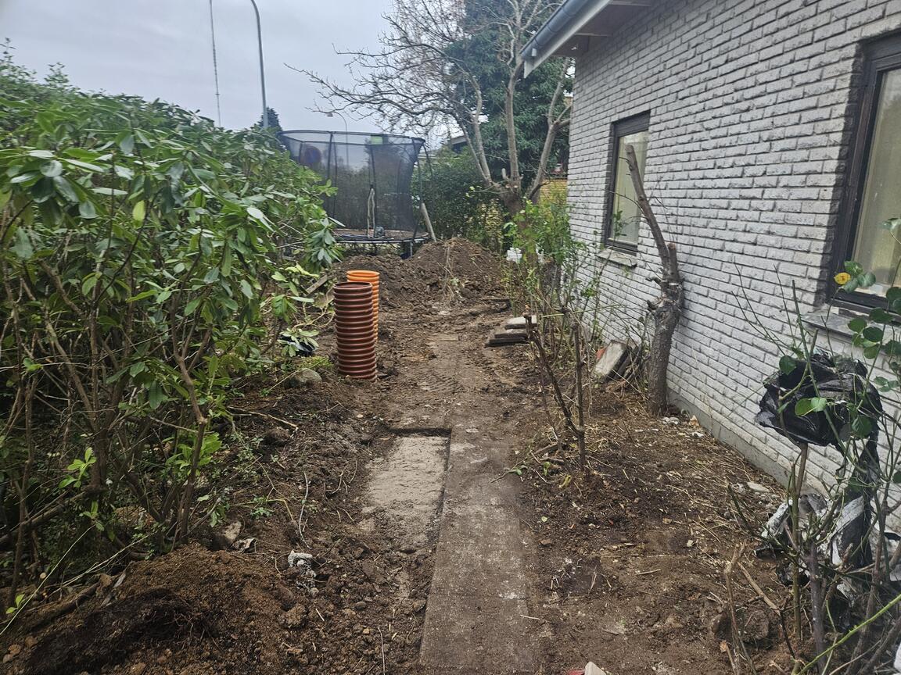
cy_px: 338
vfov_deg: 58.9
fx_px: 599
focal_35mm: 23
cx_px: 450
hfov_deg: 73.9
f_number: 1.8
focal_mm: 5.4
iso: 50
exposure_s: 1/100
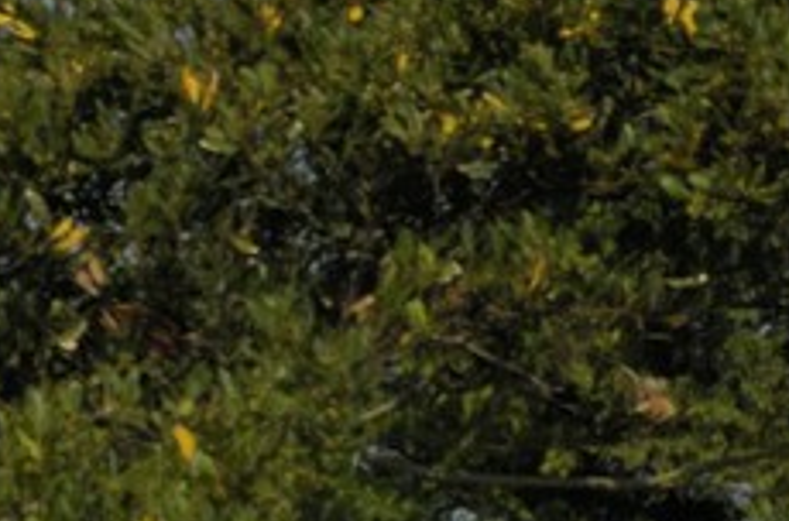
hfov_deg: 1.0
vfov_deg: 0.7
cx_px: 2370
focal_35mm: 2091
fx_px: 45702
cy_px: 778
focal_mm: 200
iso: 100
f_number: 11
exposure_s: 1/160
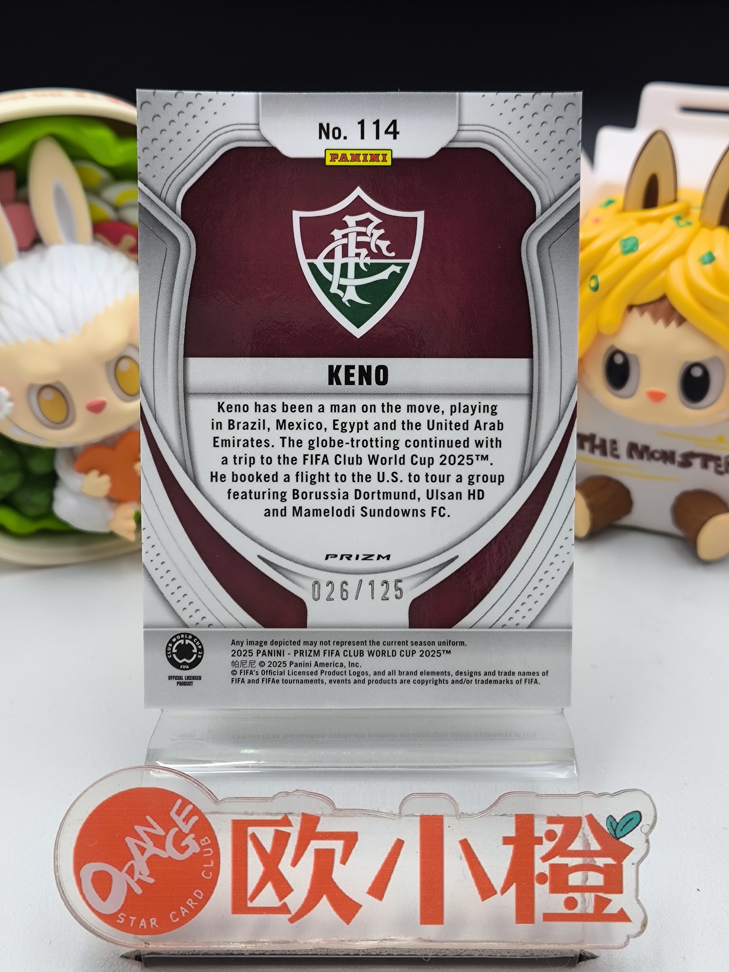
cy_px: 486
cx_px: 364
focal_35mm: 46
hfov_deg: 31.5
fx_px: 1292
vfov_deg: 41.2
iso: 100
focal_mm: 5.35
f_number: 1.7
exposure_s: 1/110
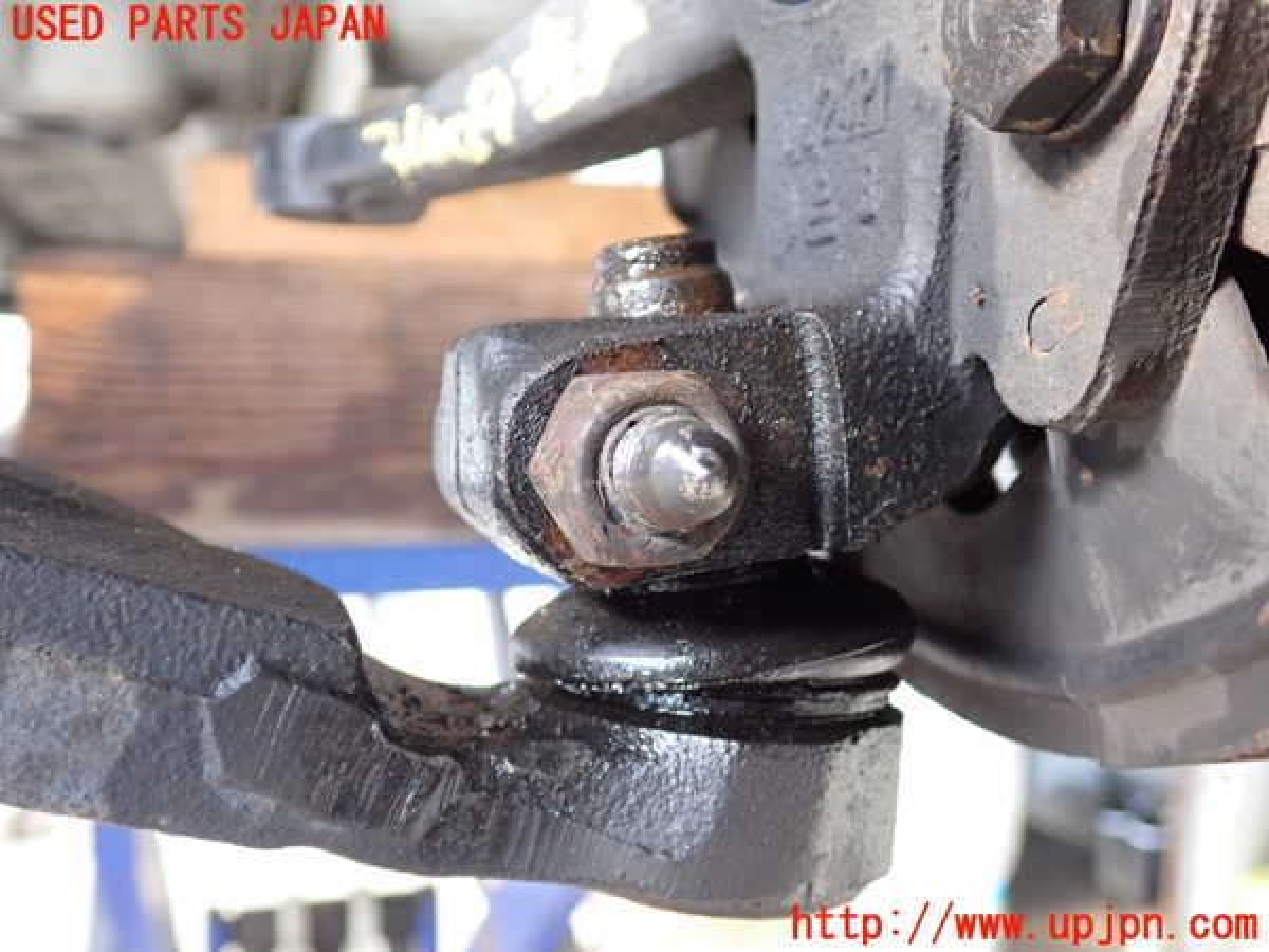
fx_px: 1320
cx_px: 634
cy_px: 476
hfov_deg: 51.4
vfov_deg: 39.7
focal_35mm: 36
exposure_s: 1/125
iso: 800
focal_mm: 6.37
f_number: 2.5
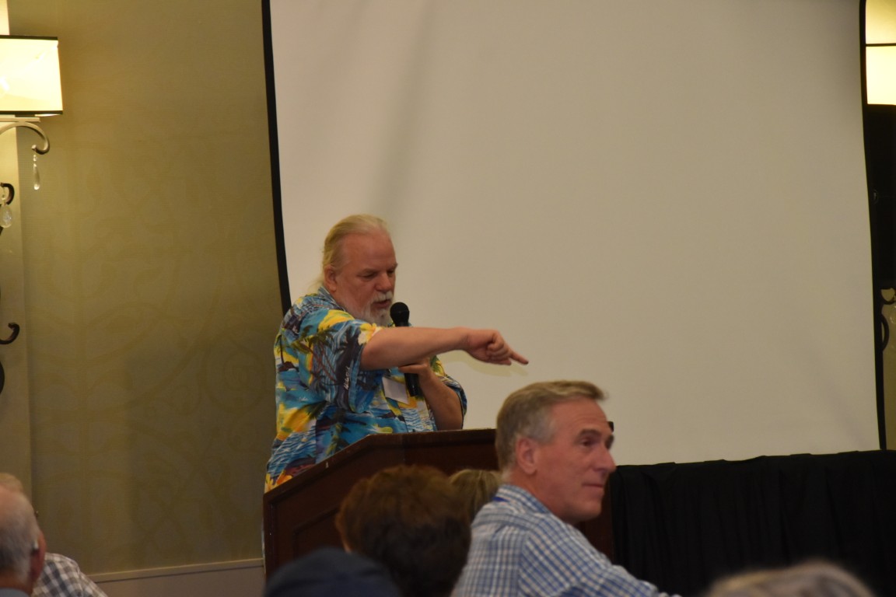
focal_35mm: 158
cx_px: 448
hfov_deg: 13.0
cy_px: 298
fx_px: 3920
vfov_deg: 8.7
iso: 1600
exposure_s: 1/60
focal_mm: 105
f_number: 5.6
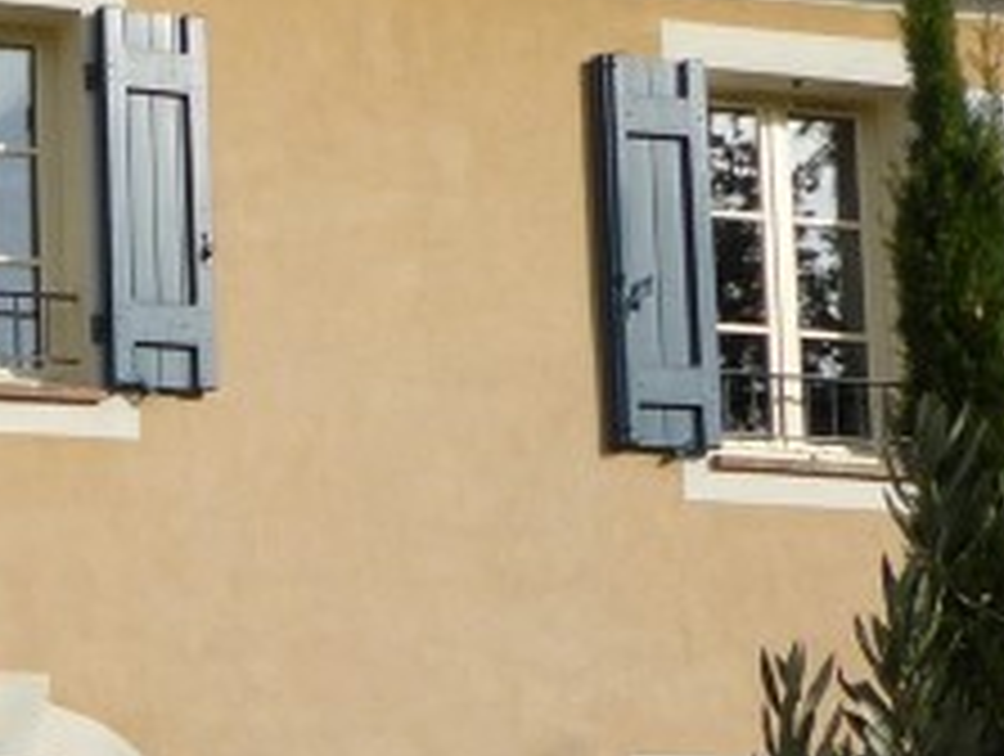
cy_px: 774
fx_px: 3196
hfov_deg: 16.5
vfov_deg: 13.3
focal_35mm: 110
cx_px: -437
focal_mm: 4.3
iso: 100
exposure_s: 1/500
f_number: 5
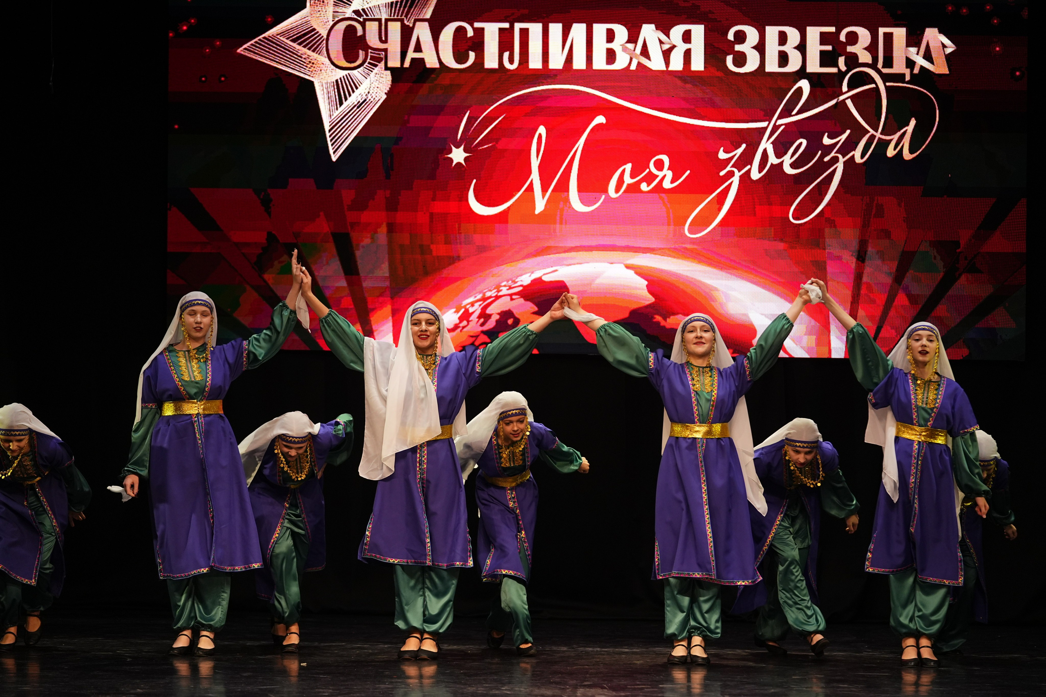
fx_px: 3864
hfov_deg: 15.4
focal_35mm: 133
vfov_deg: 10.3
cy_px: 348
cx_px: 523
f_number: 2.8
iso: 1250
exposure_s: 1/400
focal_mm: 133
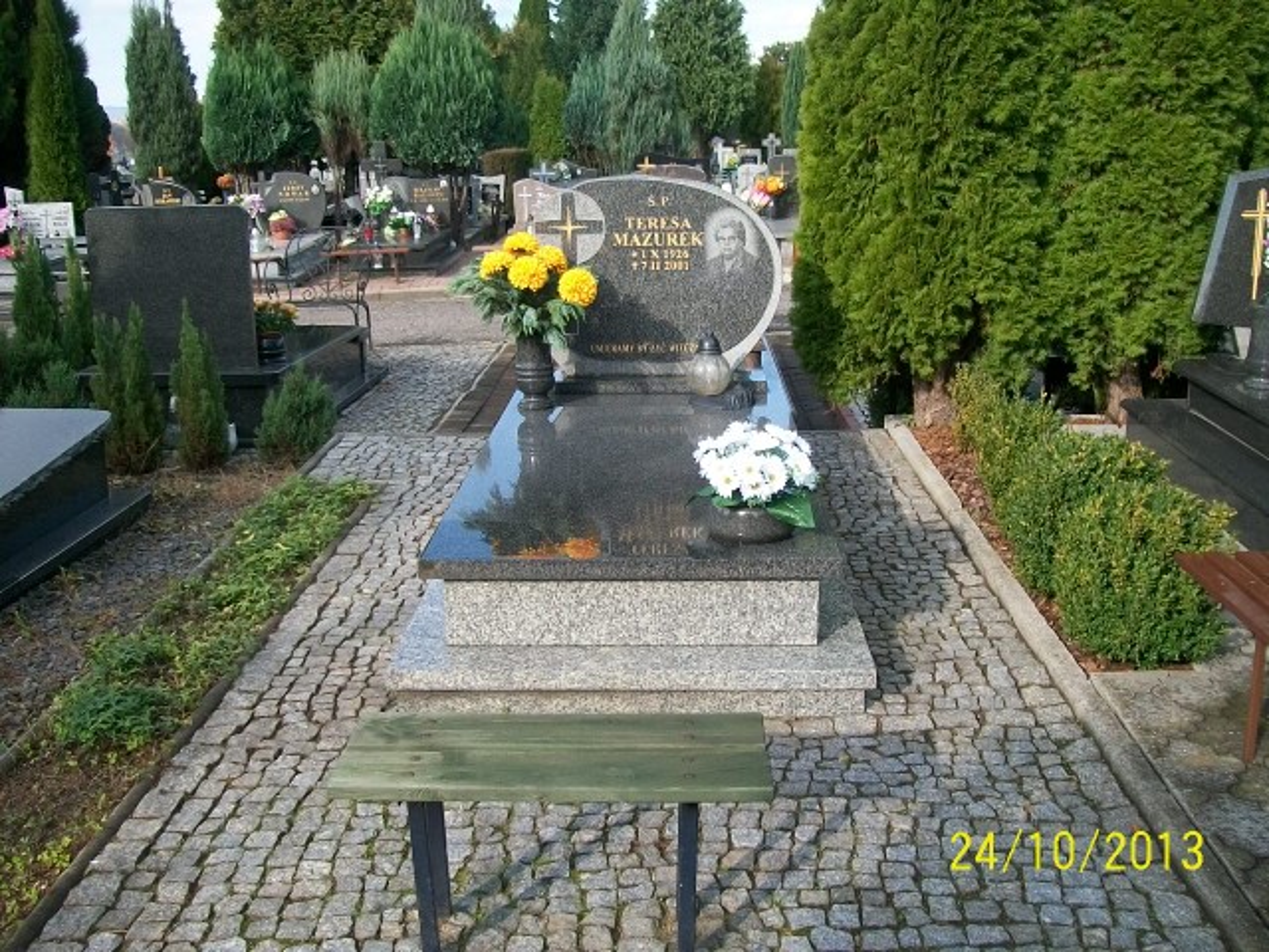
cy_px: 476
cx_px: 634
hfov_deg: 51.4
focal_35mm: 36
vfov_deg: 39.7
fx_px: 1320
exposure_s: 1/400
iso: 80
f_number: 2.7
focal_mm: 6
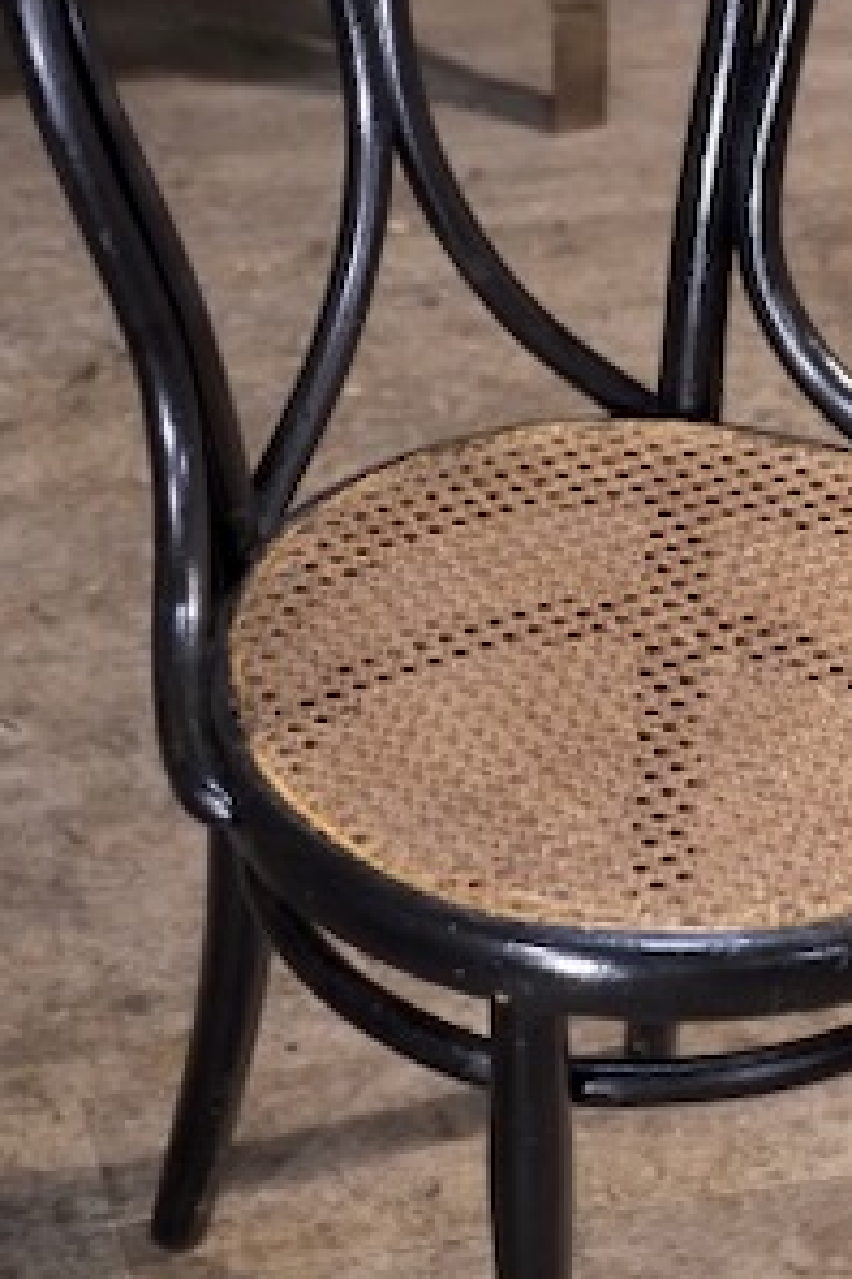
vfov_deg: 19.1
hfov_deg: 12.8
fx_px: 3798
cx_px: 607
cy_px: 564
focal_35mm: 107
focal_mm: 35
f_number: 3.6
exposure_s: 1/125
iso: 3200
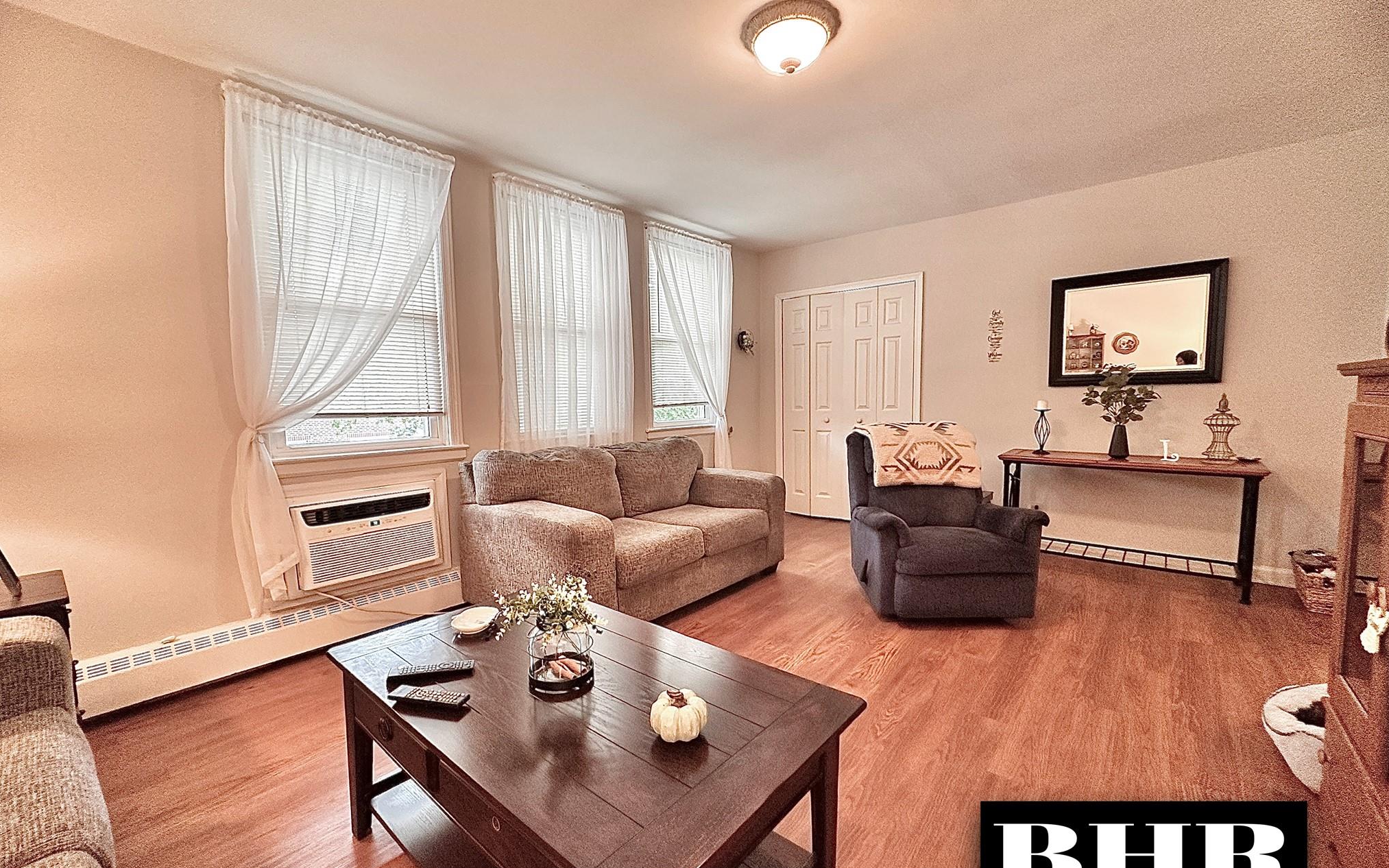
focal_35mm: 15
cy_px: 450
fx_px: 568
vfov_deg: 74.8
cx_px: 690
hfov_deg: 101.5
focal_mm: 2.22
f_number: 2.2
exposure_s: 1/60
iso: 320
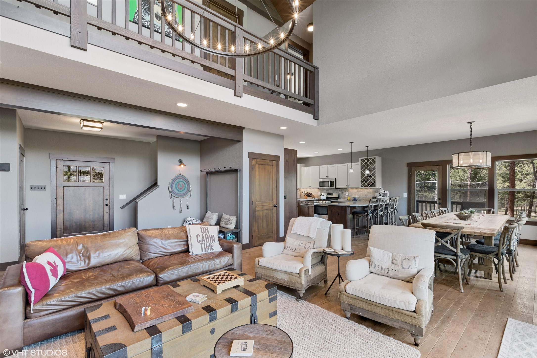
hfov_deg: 100.4
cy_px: 179
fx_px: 224
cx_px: 268
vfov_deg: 77.3
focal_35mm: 15
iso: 200
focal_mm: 10
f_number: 9
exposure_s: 1/2
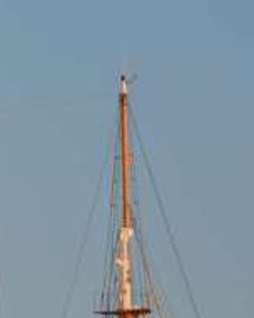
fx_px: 2603
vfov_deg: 6.9
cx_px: -354
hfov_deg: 5.4
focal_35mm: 277
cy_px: 397
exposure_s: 1/200
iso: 1400
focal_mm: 70
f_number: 10
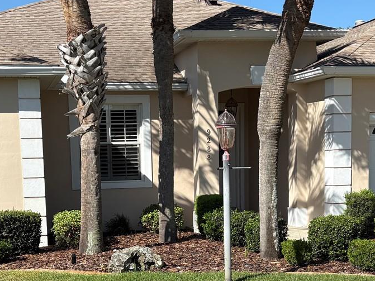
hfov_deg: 31.2
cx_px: 164
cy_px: 232
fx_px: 672
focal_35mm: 62
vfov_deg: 23.2
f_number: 1.6
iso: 50
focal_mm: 5.96
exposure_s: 1/2985
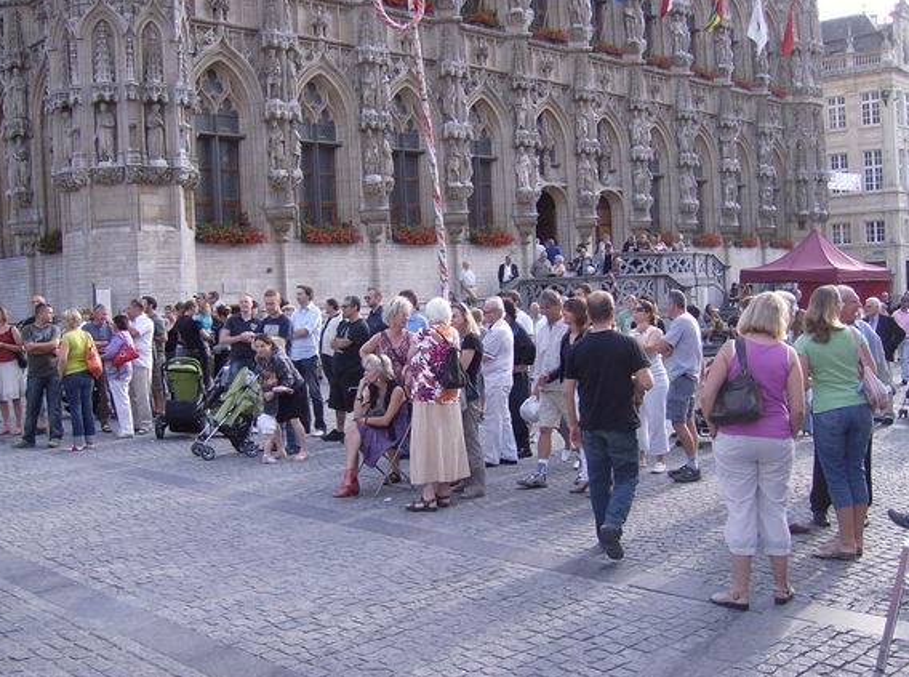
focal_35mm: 38
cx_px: 454
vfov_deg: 37.6
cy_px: 329
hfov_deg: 49.1
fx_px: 995
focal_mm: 6
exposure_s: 1/170
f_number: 2.8
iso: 100
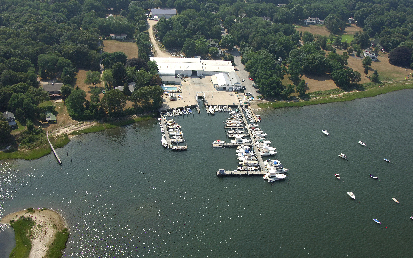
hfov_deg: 52.8
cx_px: 207
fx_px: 416
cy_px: 127
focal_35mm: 37
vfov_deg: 34.4
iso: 400
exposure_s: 1/1000
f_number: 7.1
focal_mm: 24
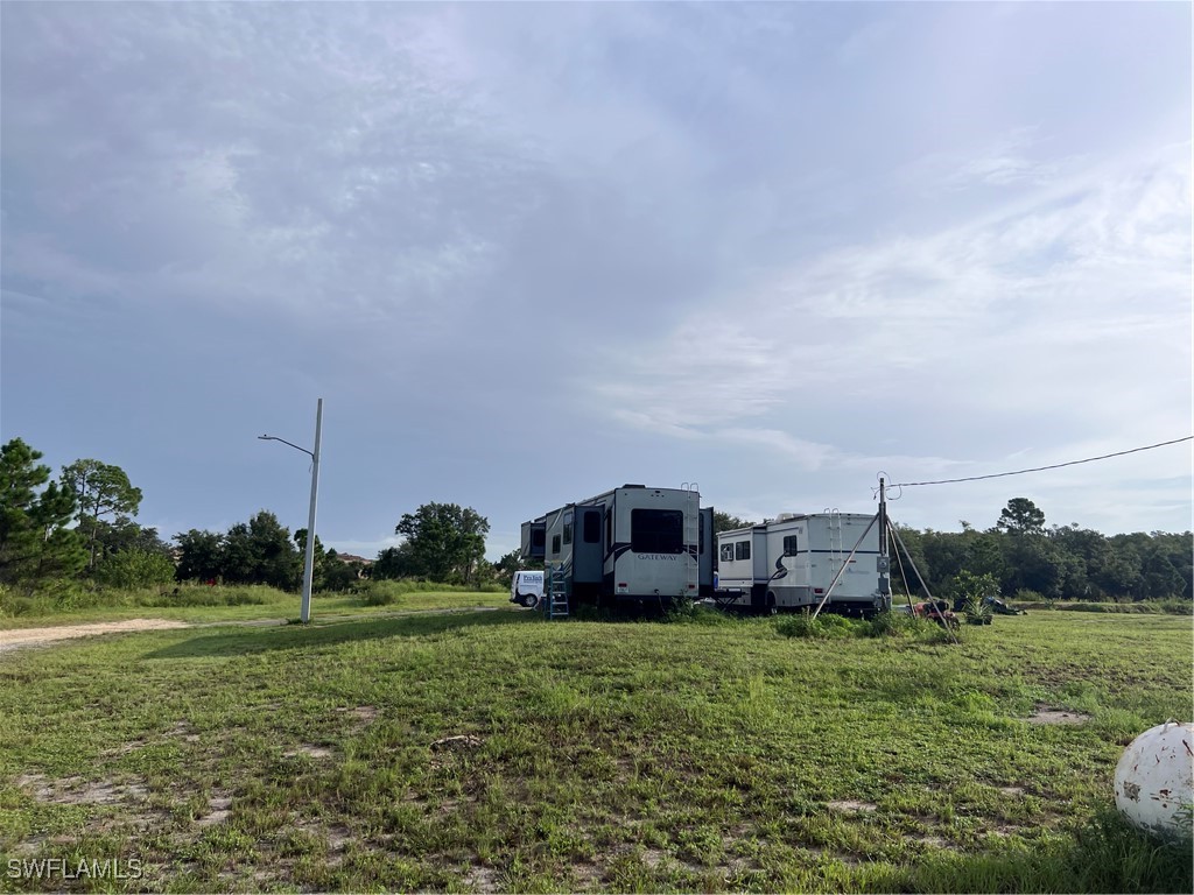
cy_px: 448
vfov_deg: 53.1
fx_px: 897
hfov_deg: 67.3
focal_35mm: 26
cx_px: 597
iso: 50
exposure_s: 1/6993
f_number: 1.5
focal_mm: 5.7
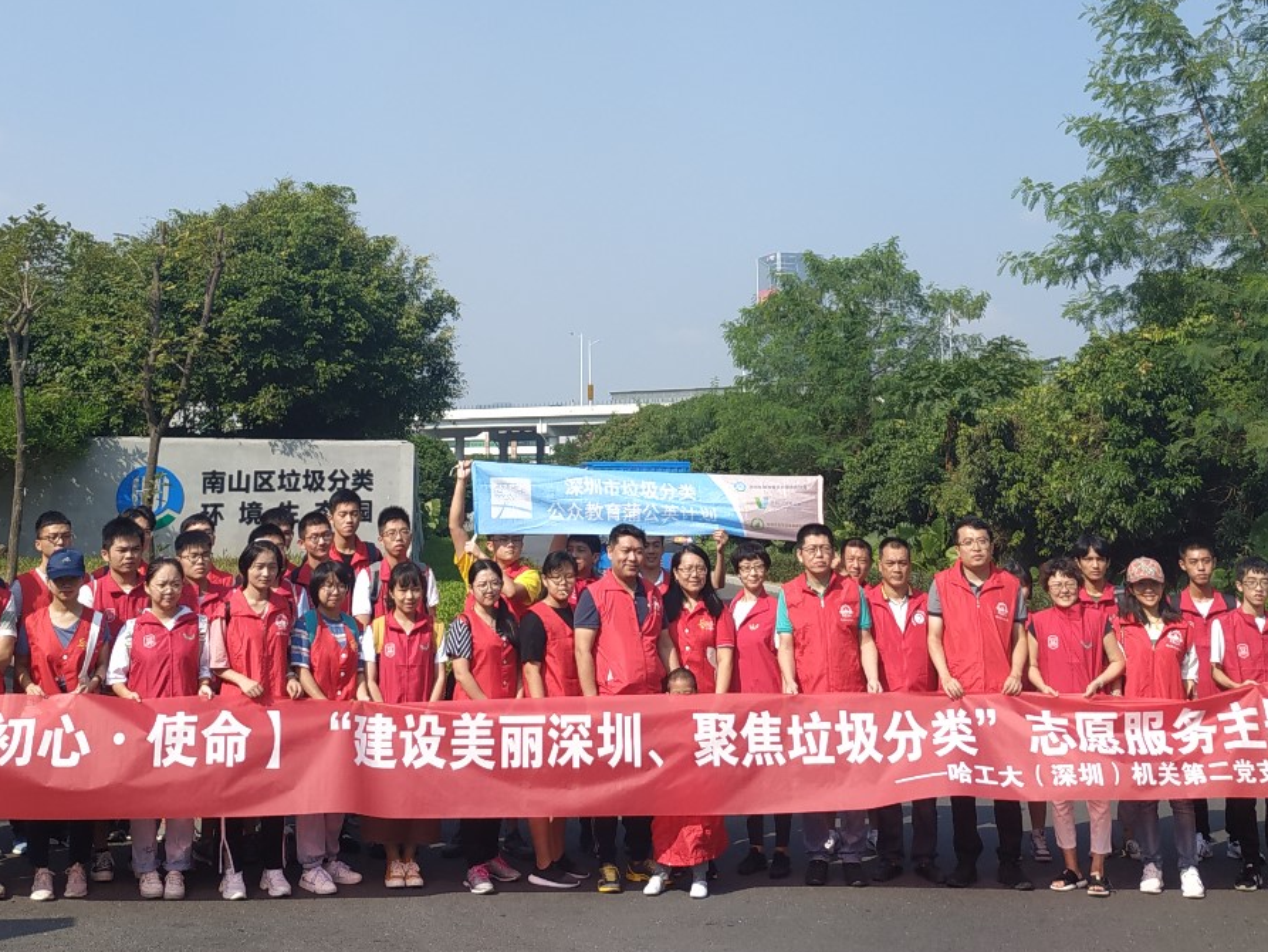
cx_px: 611
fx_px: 1575
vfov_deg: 32.7
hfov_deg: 43.8
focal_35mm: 43
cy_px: 188
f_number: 1.9
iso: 100
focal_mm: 3.94
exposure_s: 1/1524
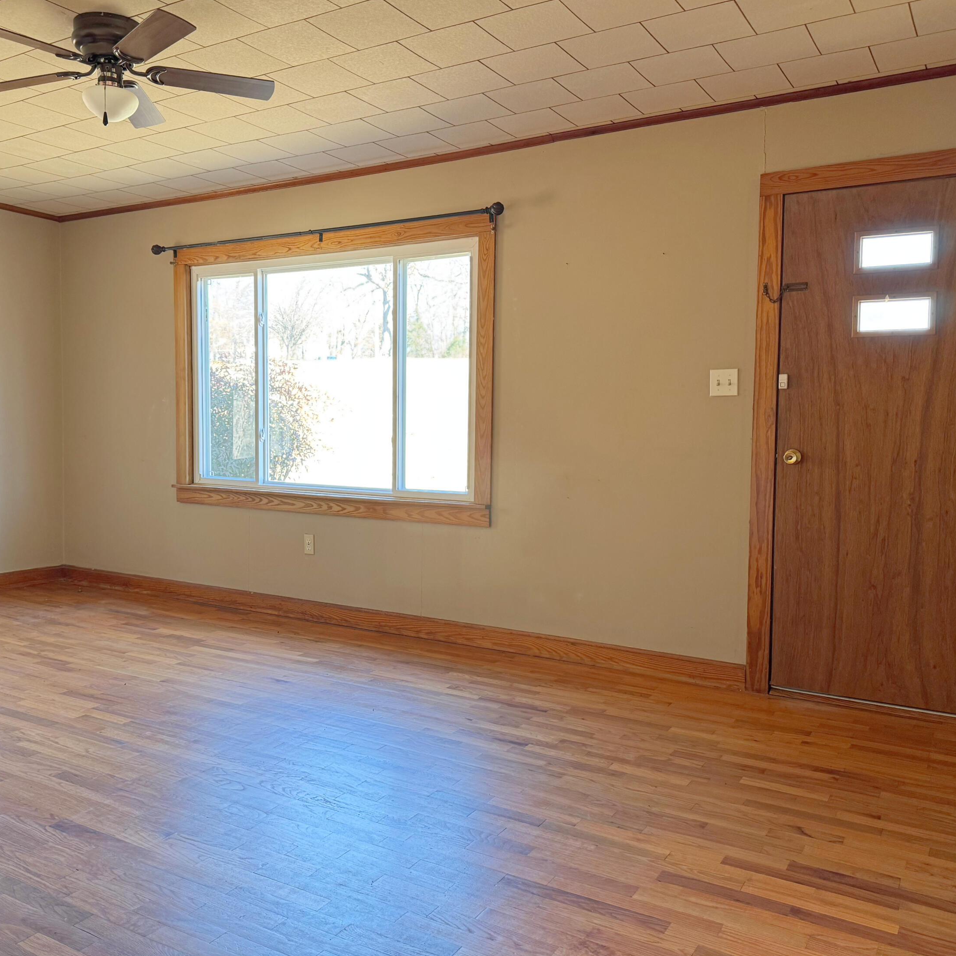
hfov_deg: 55.5
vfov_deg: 55.6
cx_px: 422
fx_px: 906
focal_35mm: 29
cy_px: 468
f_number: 1.78
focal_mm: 6.76
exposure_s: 1/115
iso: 200
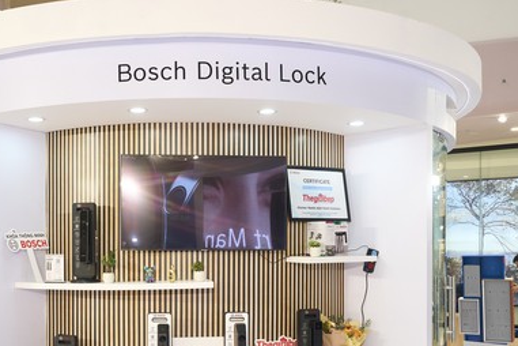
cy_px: 268
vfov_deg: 27.9
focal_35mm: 48
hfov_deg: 41.1
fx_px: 683
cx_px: 181
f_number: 7.1
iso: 1000
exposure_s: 1/100
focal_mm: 28.3
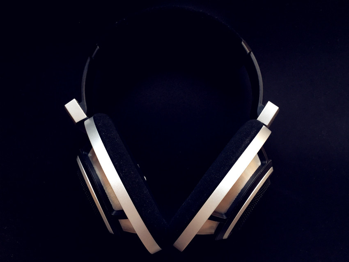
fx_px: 292
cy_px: 131
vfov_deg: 48.2
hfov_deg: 61.7
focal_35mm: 29
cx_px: 174
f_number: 2.2
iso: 200
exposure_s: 1/33
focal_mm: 4.15
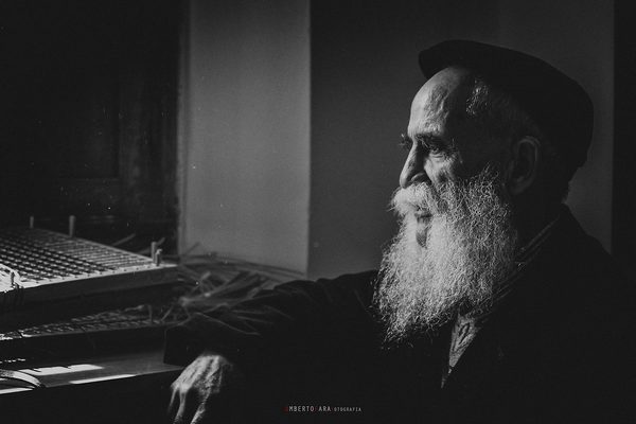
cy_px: 212
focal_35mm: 67
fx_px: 1184
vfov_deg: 20.3
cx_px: 318
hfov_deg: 30.1
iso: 640
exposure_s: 1/60
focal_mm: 44.4
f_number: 4
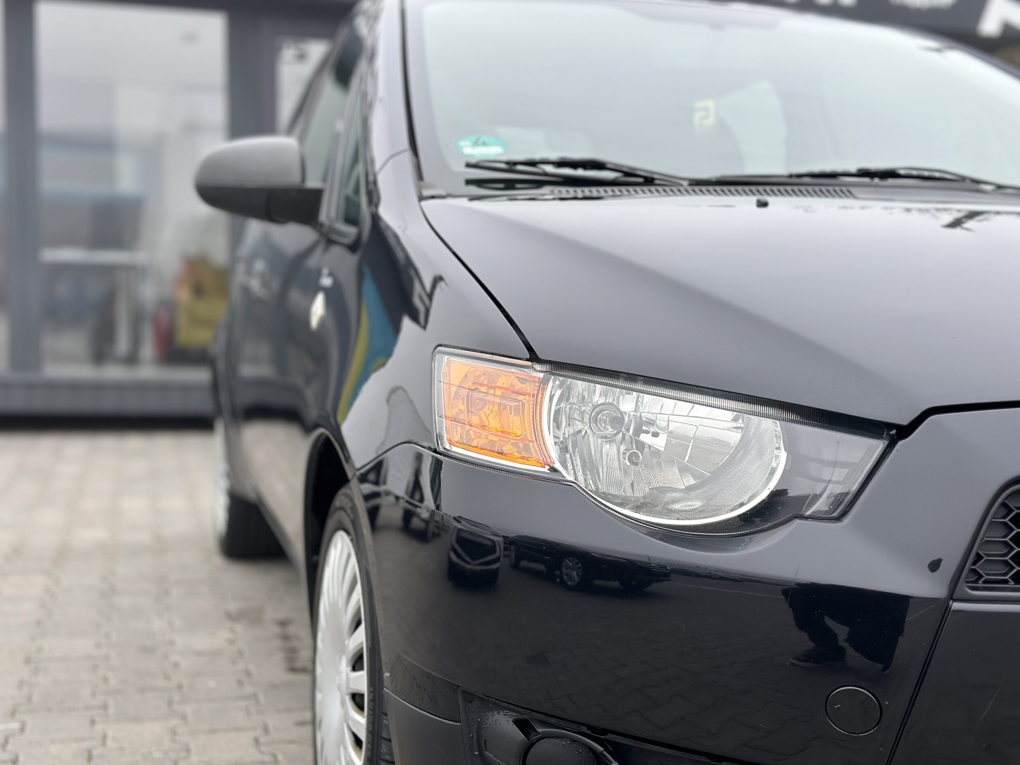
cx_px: 503
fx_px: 1444
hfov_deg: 38.9
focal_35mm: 49
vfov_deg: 29.7
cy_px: 388
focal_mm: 6.86
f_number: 1.78
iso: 80
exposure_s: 1/1050
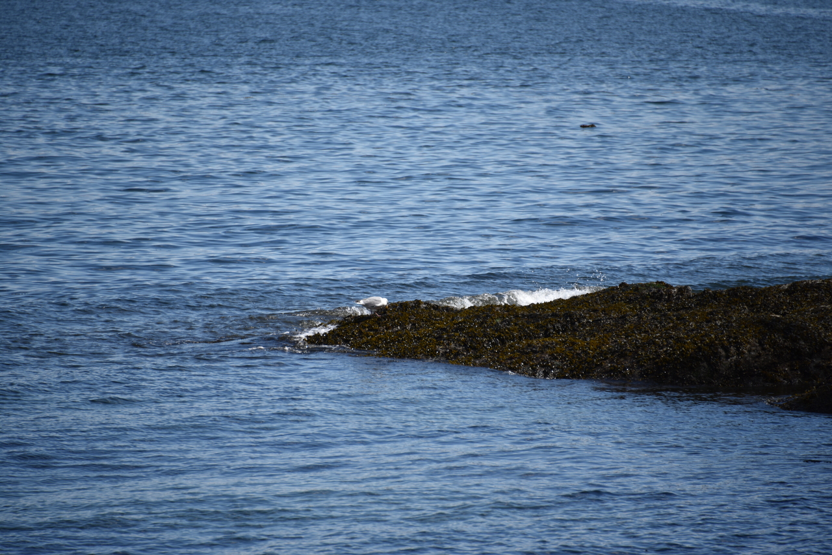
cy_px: 278
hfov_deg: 6.9
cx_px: 416
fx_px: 6934
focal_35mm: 300
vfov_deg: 4.6
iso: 110
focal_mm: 300
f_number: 5.6
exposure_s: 1/640
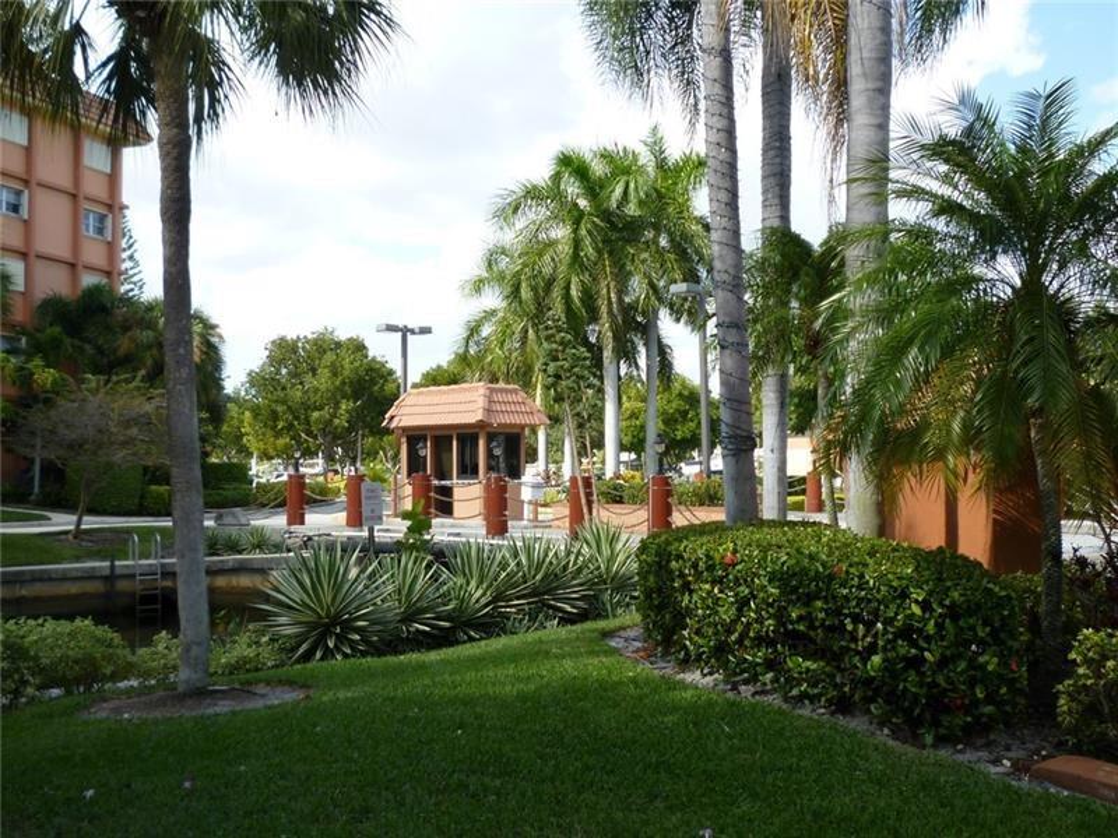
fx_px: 1260
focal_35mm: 39
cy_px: 419
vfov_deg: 36.8
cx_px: 559
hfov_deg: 47.9
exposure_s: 1/320
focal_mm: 5.2
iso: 80
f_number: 3.3
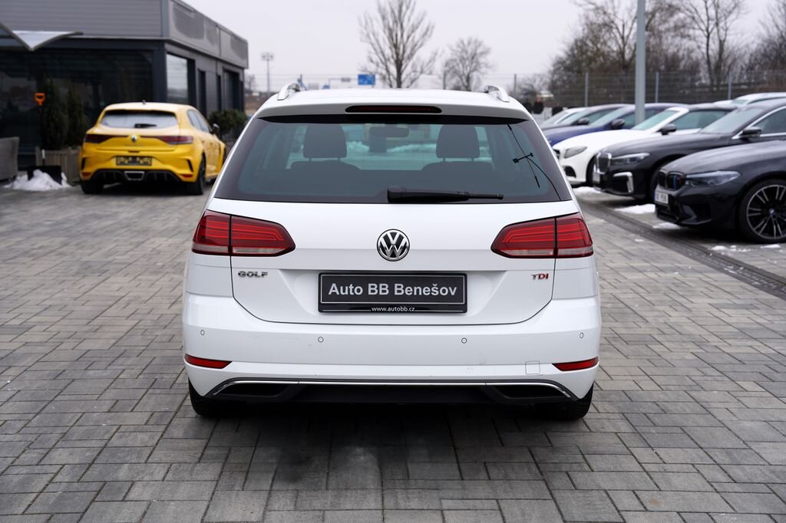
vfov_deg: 27.5
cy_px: 262
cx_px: 393
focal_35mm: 49
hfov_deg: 40.4
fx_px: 1069
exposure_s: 1/125
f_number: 4.5
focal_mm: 49
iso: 100
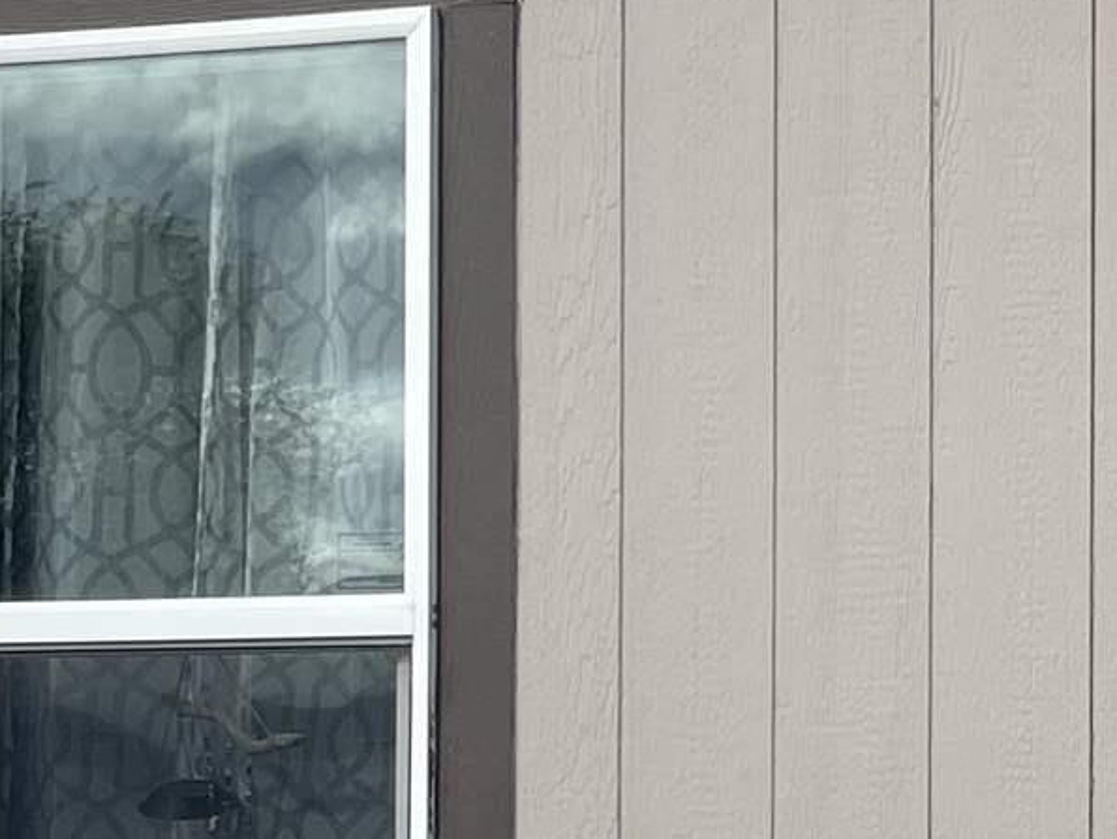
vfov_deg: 11.4
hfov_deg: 14.8
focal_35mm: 129
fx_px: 4165
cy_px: 768
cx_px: 1303
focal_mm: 5.1
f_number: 1.6
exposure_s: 1/3663
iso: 32
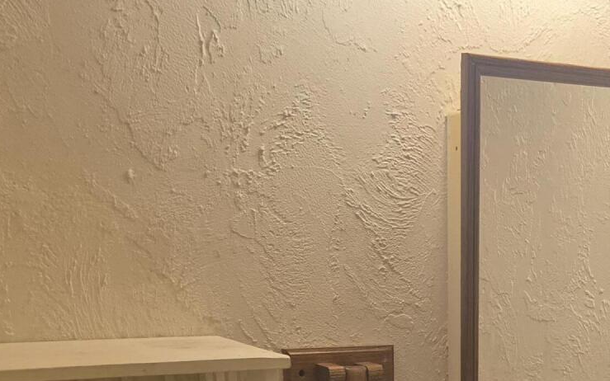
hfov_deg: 29.9
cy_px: 765
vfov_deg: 15.6
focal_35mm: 66
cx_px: 536
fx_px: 1097
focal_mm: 6.3
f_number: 1.7
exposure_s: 1/120
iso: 125
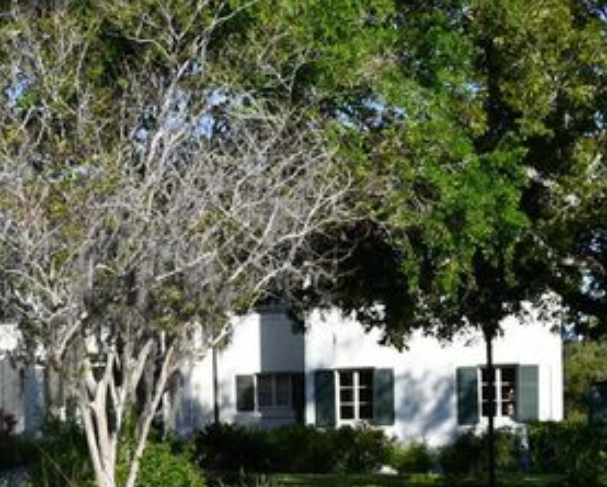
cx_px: -46
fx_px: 1870
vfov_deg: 14.6
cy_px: 467
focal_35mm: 104
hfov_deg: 17.8
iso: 100
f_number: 8
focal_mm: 24
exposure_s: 1/250
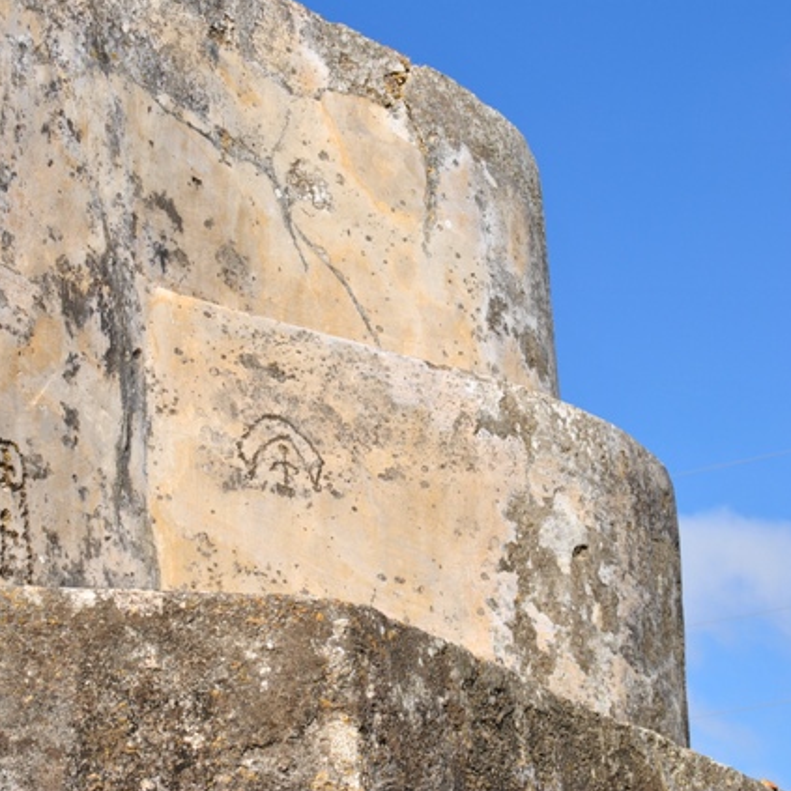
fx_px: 2197
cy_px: 395
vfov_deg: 20.4
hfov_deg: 20.3
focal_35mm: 85
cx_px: 232
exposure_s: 1/250
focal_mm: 44
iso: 125
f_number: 10
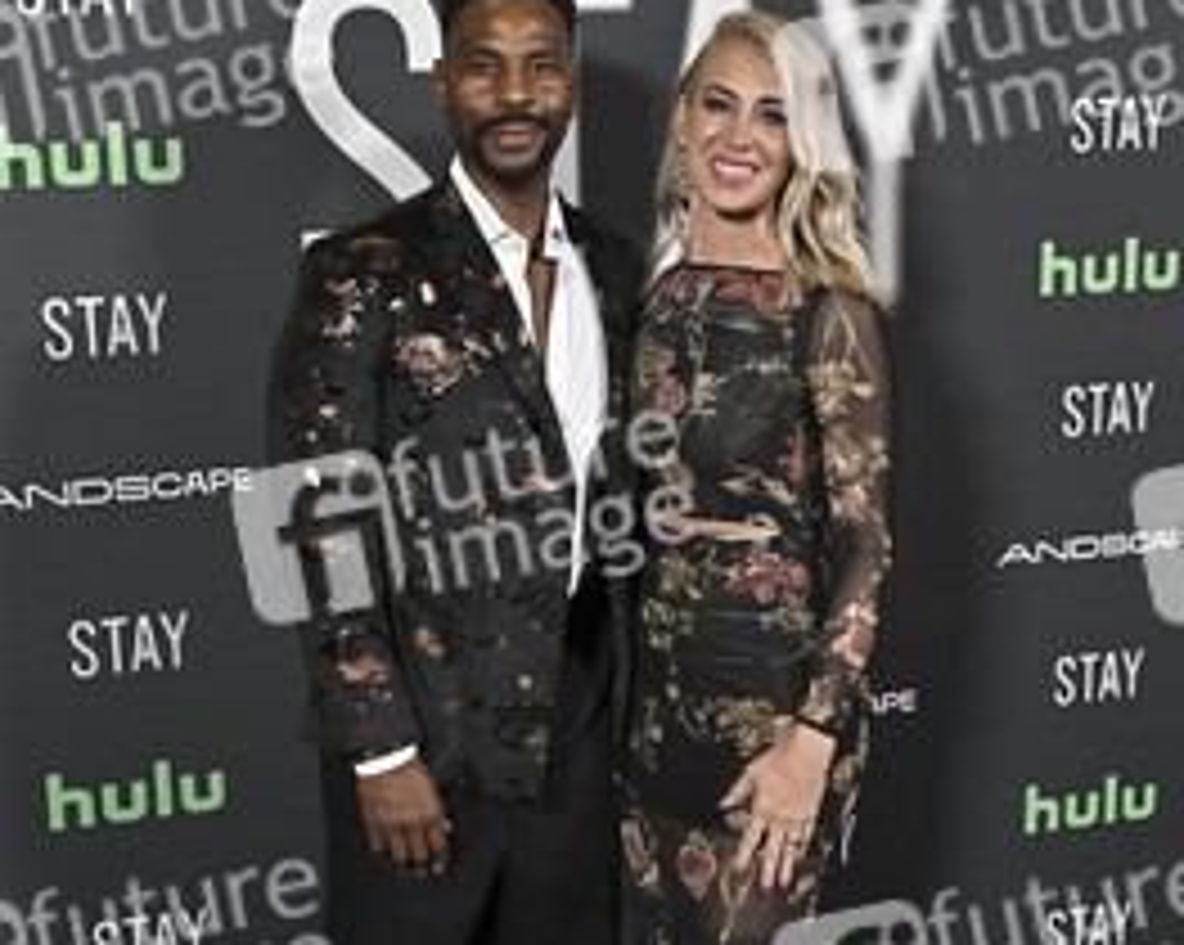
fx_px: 1751
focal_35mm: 50
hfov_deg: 37.4
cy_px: 742
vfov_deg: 29.6
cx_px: 594
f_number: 4
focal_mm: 35
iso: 2500
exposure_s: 1/320
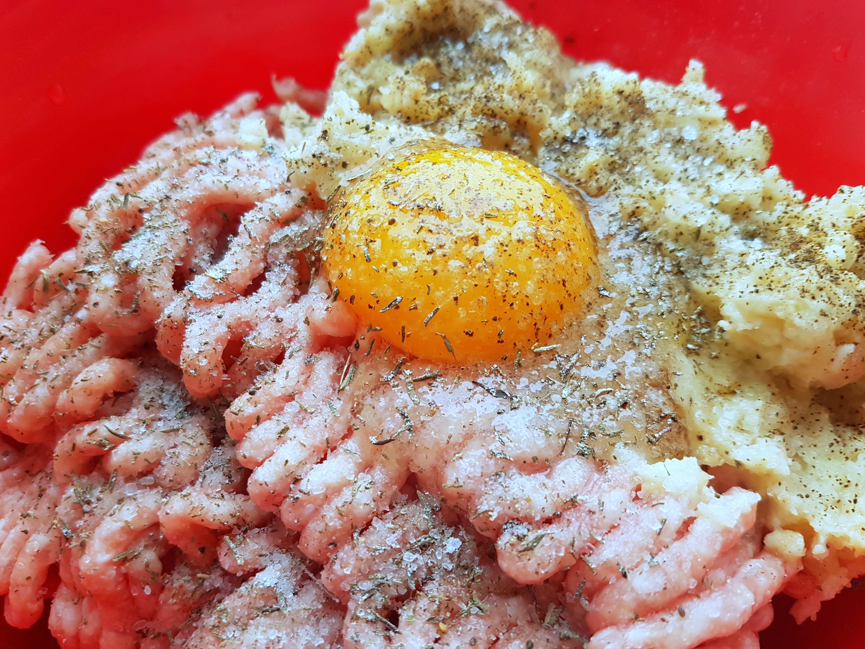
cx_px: 432
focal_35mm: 26
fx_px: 650
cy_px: 324
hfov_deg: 67.3
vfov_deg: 53.1
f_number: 1.7
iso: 100
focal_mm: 4.2
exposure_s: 1/60
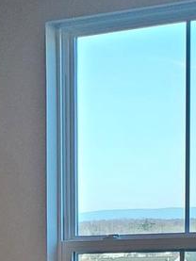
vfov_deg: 12.8
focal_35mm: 144
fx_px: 1086
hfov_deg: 9.9
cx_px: -113
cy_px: 419
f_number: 2.4
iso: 200
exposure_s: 1/120
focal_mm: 4.3
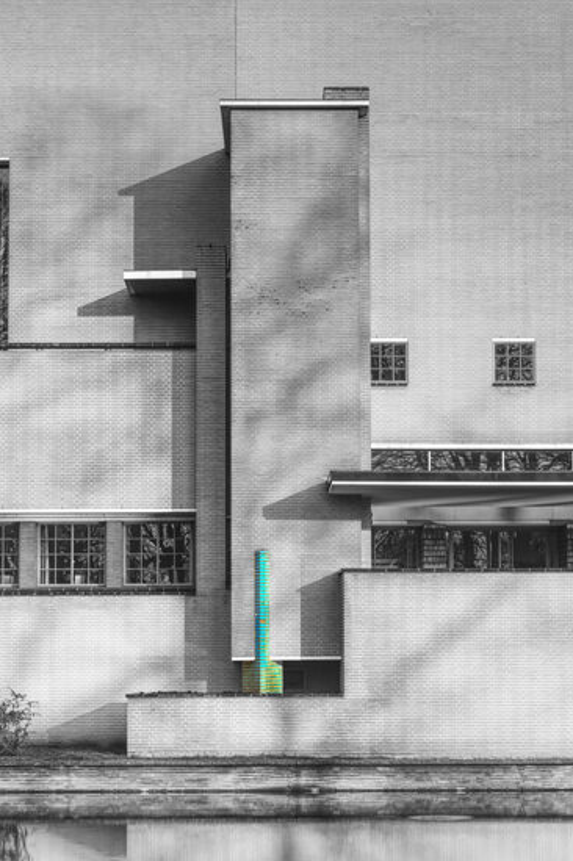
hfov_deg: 15.5
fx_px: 2103
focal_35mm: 88
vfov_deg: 23.1
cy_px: 478
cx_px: 296
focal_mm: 70
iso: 64
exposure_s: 1/50
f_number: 11
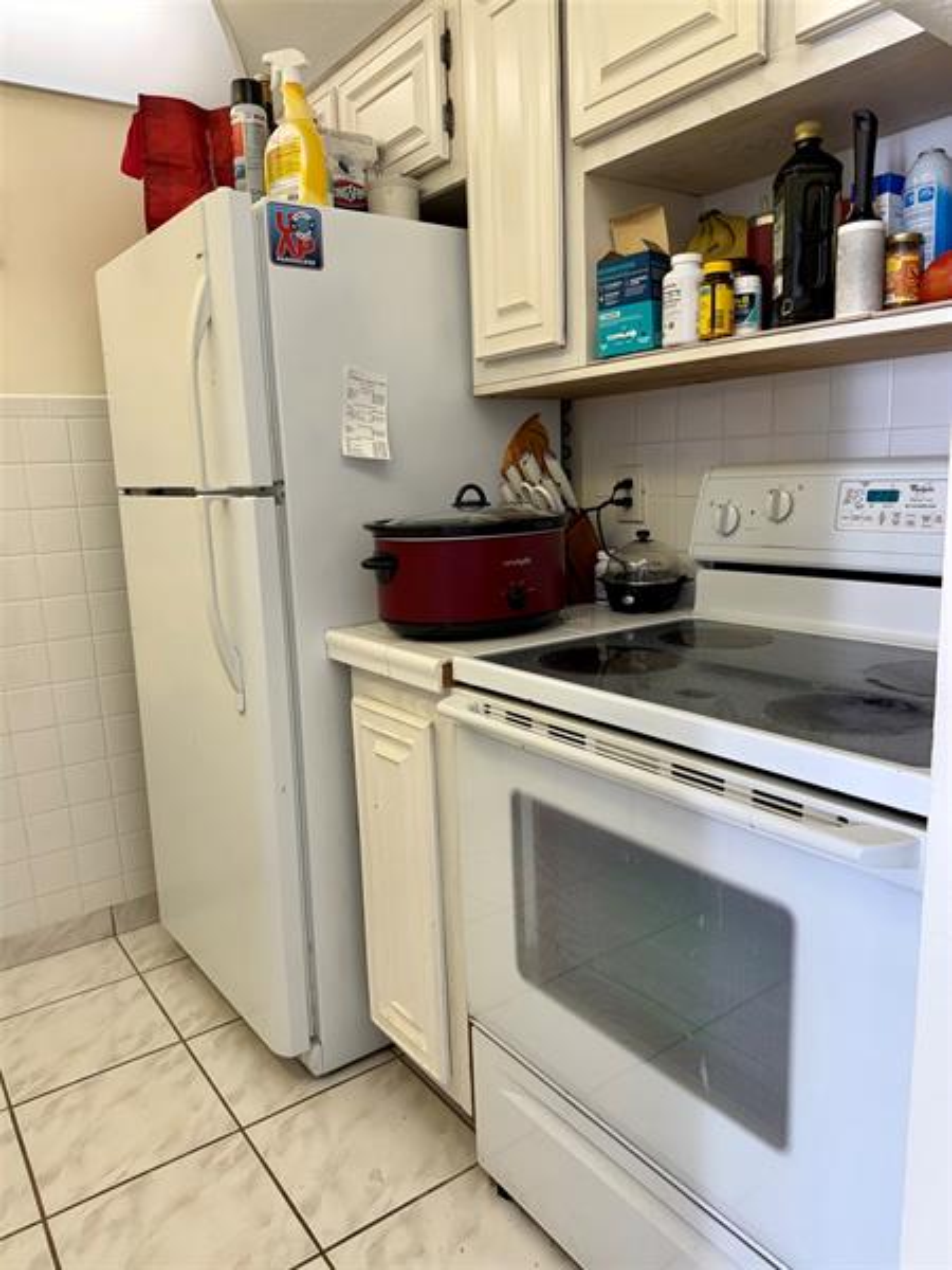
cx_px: 476
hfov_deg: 56.8
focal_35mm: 24
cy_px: 635
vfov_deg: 71.6
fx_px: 880
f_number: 1.78
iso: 125
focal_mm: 6.76
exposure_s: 1/120
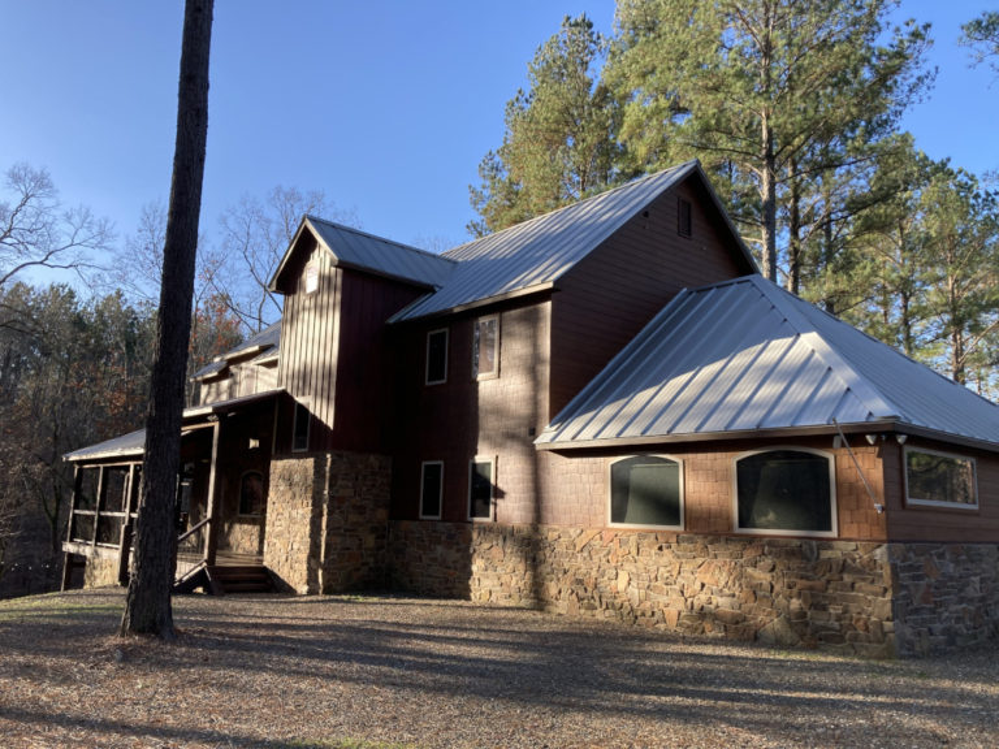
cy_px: 374
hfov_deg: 63.4
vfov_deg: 49.7
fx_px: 808
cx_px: 500
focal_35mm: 28
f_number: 1.8
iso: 20
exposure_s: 1/649
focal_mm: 3.99
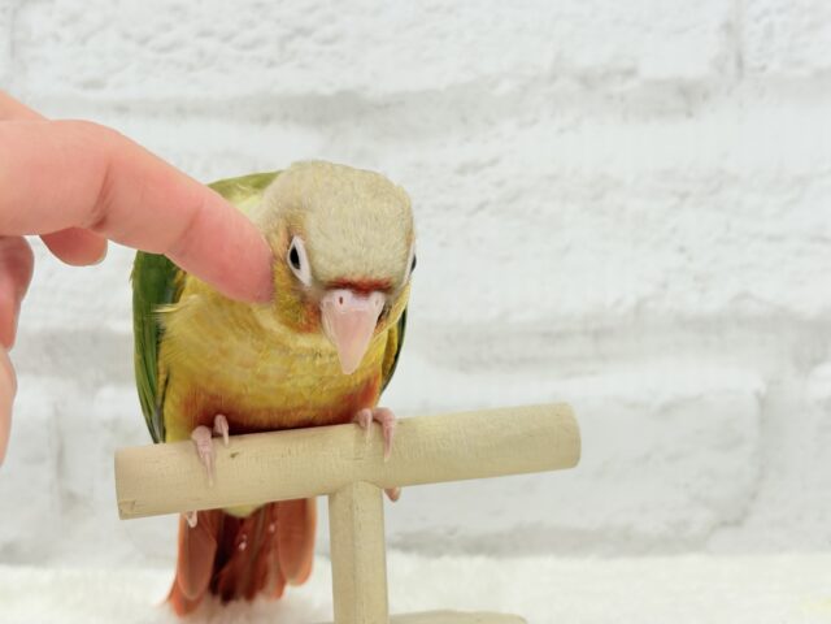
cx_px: 416
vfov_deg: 28.0
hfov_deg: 36.8
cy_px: 312
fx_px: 1248
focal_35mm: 52
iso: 64
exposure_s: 1/100
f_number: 1.6
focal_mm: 5.96
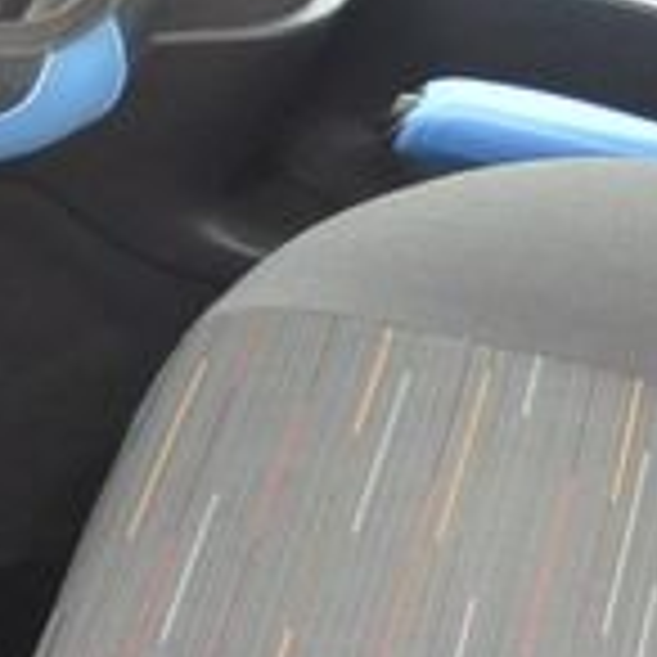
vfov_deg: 10.8
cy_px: 88
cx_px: 464
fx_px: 3457
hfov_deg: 10.8
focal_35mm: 161
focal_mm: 10
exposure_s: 1/60
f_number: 3.5
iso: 640
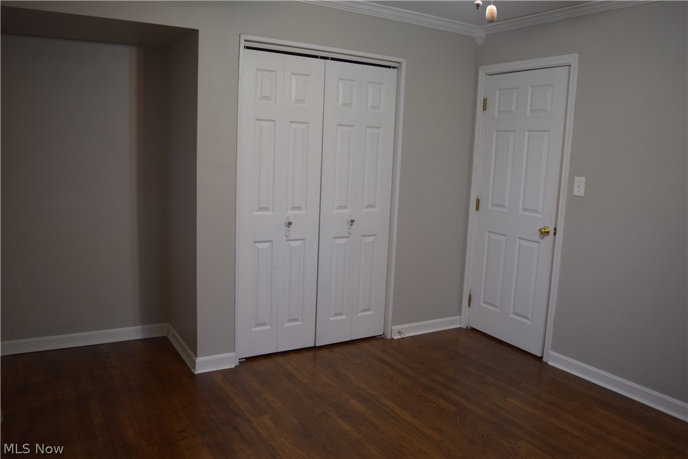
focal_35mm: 27
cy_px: 230
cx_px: 344
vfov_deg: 47.9
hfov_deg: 67.4
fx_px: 516
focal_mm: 18
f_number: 3.5
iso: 360
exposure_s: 1/60
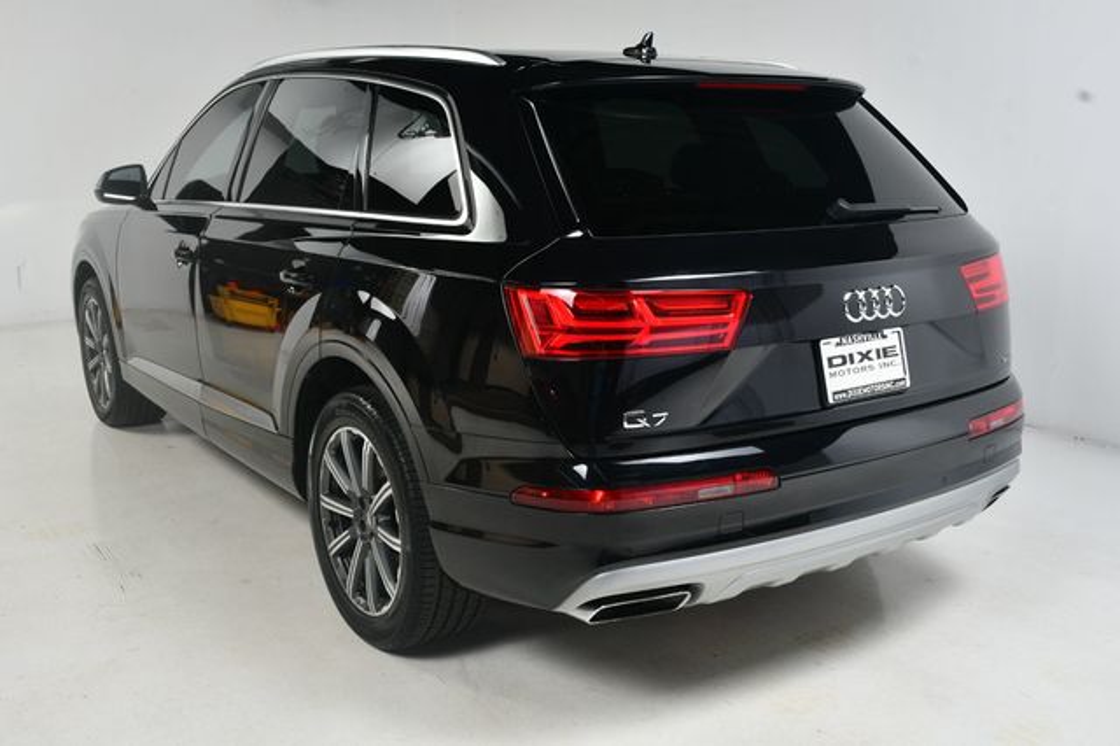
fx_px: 1119
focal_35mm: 36
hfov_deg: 53.2
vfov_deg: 36.8
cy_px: 373
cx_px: 560
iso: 100
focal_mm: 24
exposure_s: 1/160
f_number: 11
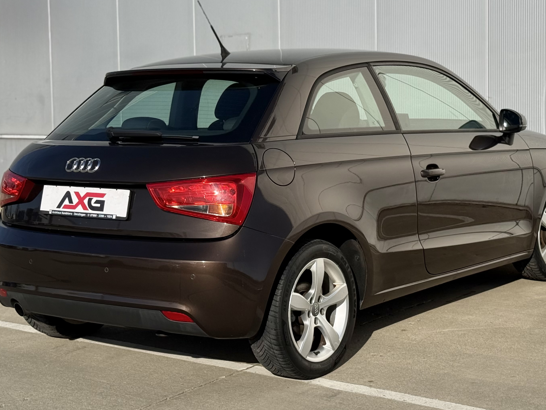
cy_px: 156
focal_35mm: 71
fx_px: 1120
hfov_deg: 27.4
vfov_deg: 20.7
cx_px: 290
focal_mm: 6.76
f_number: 1.78
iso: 80
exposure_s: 1/8772
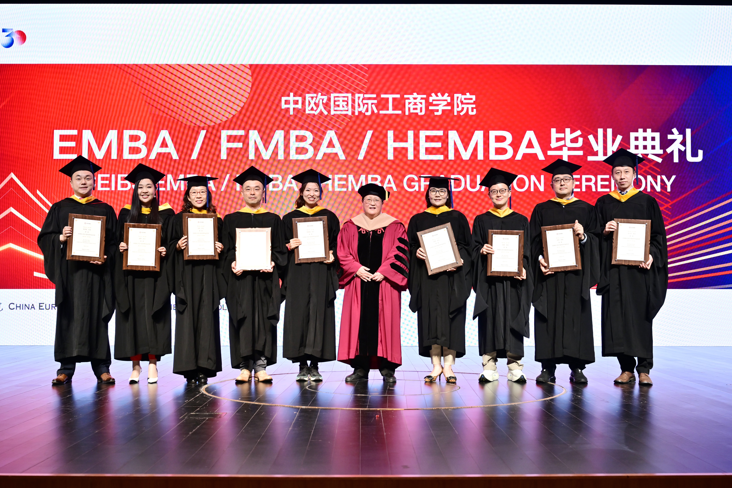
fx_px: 935
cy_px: 245
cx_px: 370
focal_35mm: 46
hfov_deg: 42.7
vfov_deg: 29.2
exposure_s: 1/125
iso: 800
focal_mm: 45
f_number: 5.6
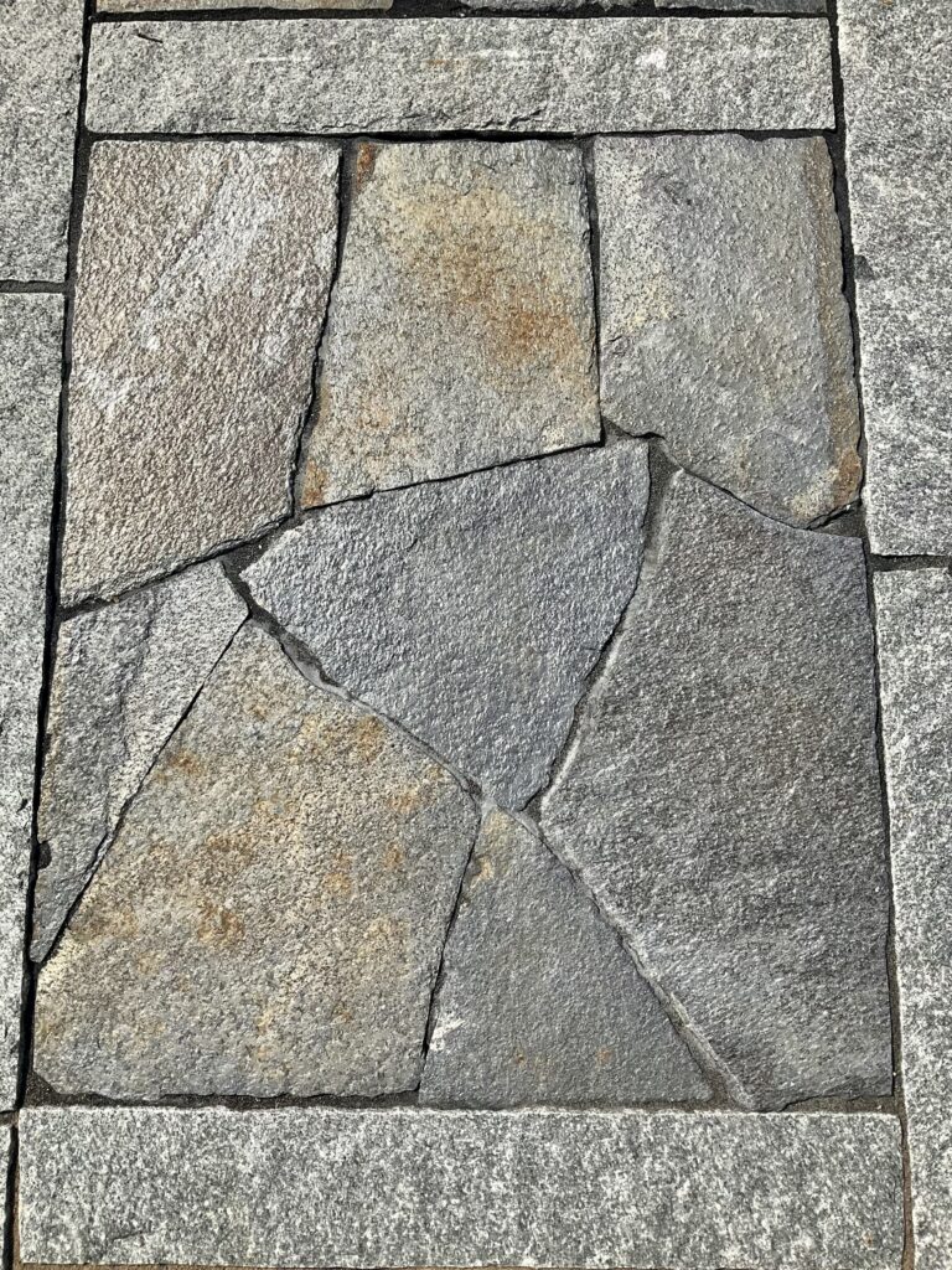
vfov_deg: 61.7
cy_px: 635
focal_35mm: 29
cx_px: 476
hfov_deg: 48.2
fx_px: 1063
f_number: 1.8
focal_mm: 3
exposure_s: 1/3125
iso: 25
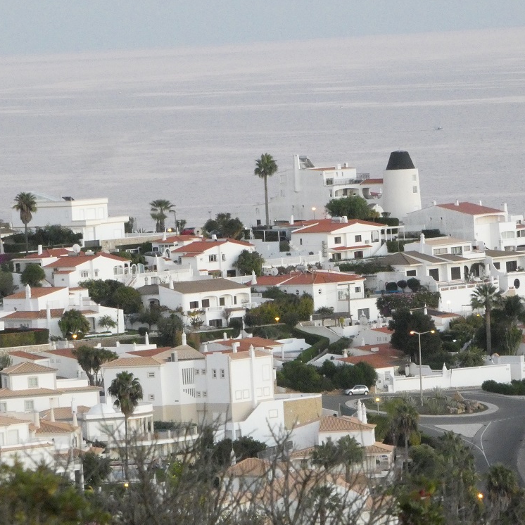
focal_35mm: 366
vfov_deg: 4.8
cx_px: 243
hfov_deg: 4.8
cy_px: 262
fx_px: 6280
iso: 1600
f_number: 8
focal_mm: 55.4
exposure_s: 1/50
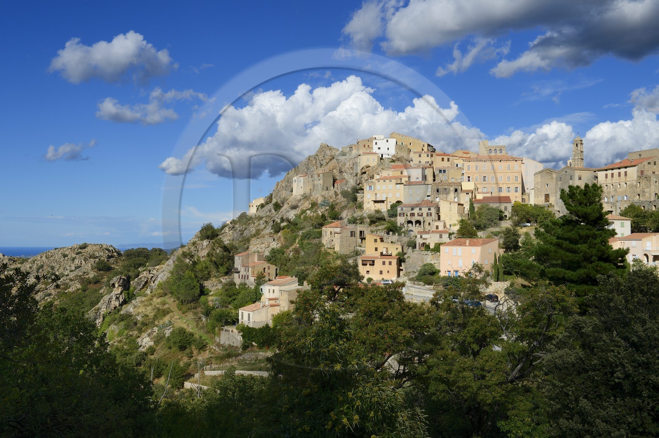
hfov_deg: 50.7
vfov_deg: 35.0
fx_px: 695
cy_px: 219
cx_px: 330
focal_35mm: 38
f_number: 10
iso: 200
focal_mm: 38
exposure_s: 1/640
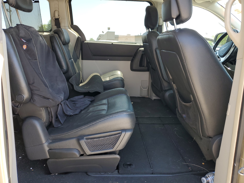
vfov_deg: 53.1
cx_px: 122
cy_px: 92
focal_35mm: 26
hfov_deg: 67.3
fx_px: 183
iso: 50
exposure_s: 1/227
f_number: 1.5
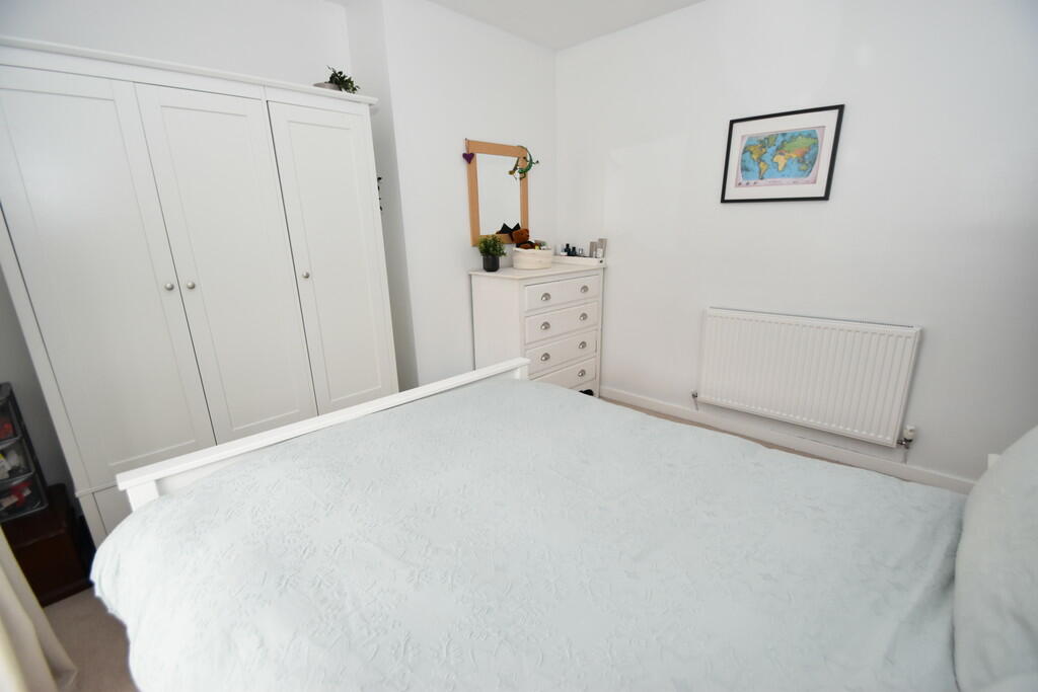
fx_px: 433
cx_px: 519
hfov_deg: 100.4
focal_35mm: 15
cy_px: 346
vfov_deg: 77.3
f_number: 4.5
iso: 800
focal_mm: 10
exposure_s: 1/80
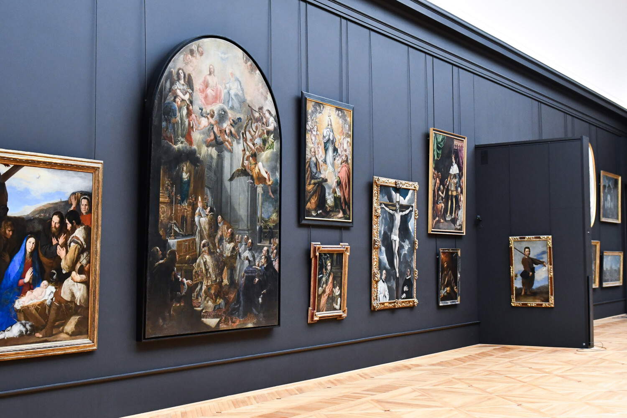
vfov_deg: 28.1
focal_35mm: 48
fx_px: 836
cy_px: 209
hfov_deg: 41.1
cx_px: 314
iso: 2000
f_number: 2.8
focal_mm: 24
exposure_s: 1/125
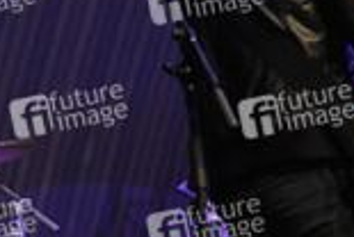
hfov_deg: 7.6
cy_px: 55
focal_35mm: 267
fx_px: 2631
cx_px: 465
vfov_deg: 5.2
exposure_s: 1/125
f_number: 5.6
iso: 4000
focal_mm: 92
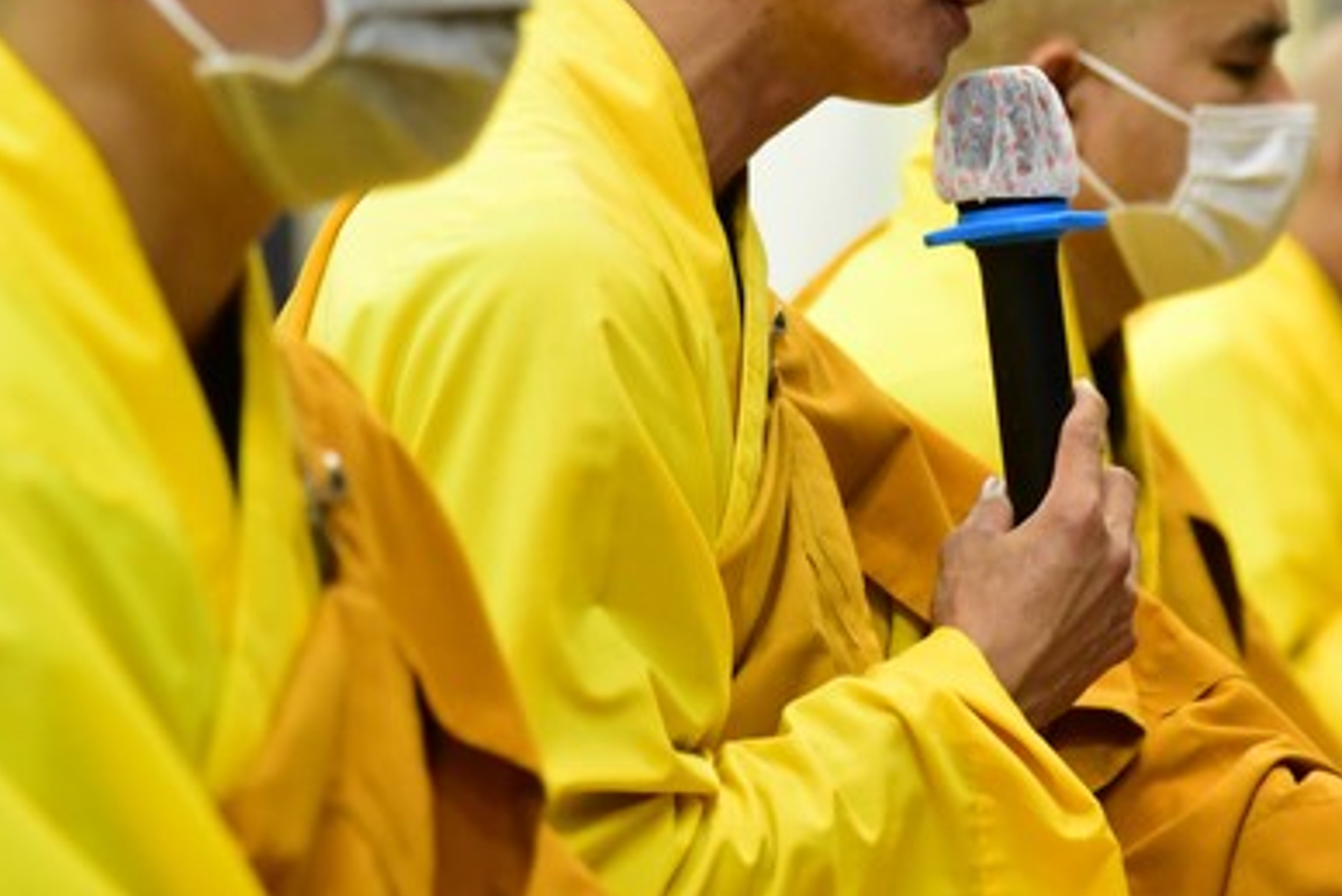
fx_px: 7495
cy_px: 208
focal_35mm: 201
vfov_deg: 6.8
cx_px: 764
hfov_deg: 10.2
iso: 6400
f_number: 4
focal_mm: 120
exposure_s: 1/100
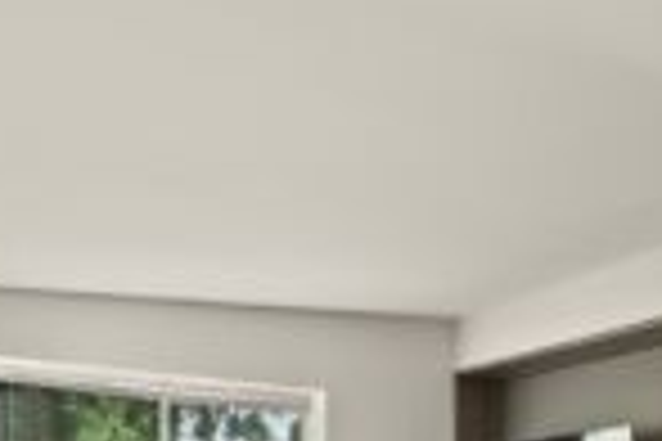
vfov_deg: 29.5
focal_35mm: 38
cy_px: 547
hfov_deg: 47.5
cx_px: 545
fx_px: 699
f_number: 7.1
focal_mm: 14
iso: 1000
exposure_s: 1/3
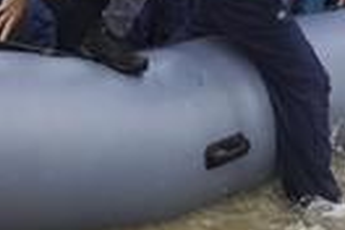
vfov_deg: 11.5
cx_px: 52
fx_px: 1131
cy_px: -17
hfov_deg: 17.2
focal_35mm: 118
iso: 1600
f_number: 6.3
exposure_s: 1/1000
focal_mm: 24
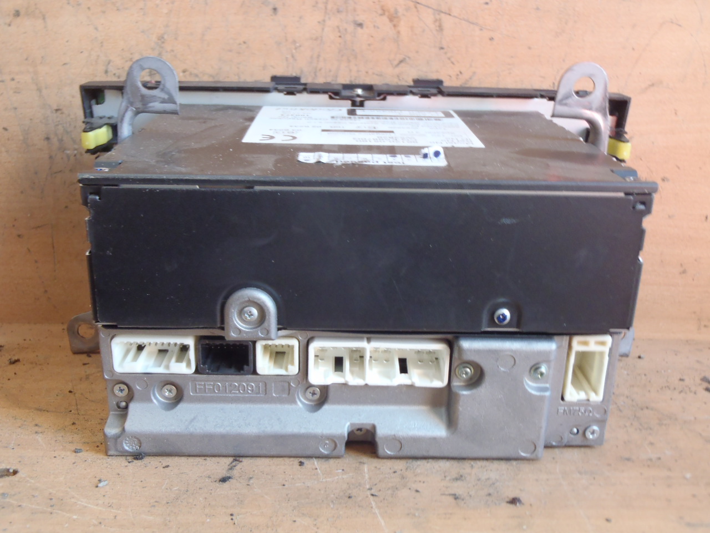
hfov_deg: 50.1
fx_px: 759
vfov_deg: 38.7
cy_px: 266
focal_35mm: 37
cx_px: 355
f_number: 4.7
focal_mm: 6.64
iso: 200
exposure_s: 1/13
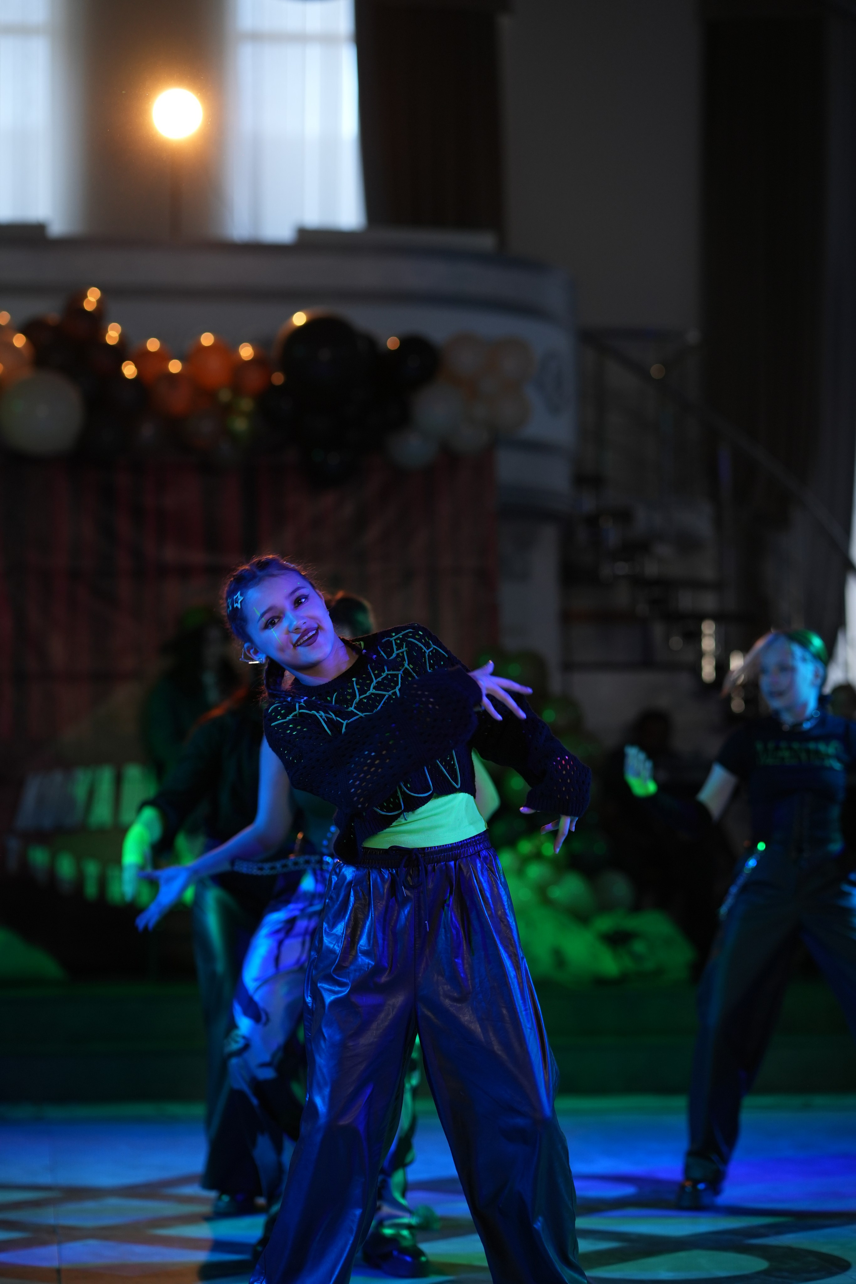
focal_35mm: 85
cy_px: 642
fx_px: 3031
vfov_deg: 23.9
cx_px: 428
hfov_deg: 16.1
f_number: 2.2
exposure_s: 1/400
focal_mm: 85
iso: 800
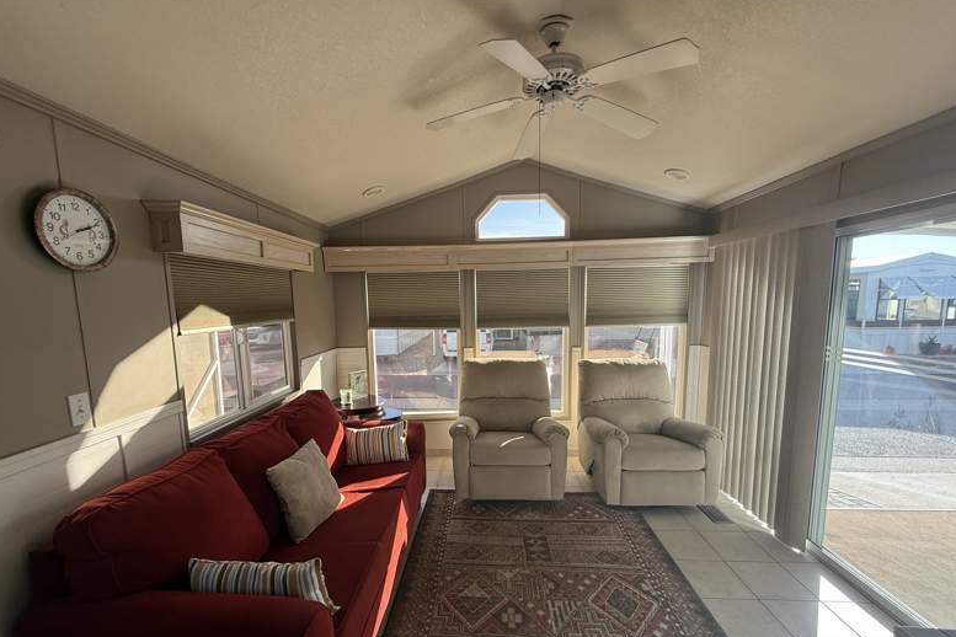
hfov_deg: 100.4
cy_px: 350
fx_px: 398
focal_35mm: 15
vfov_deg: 77.1
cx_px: 466
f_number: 2.2
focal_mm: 2.22
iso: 64
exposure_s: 1/113
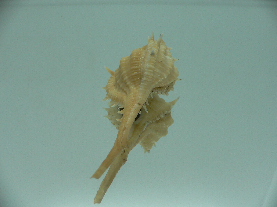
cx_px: 138
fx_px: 280
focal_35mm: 35
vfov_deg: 40.7
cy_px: 104
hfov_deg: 52.6
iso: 80
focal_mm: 4.6
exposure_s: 1/80
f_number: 2.8
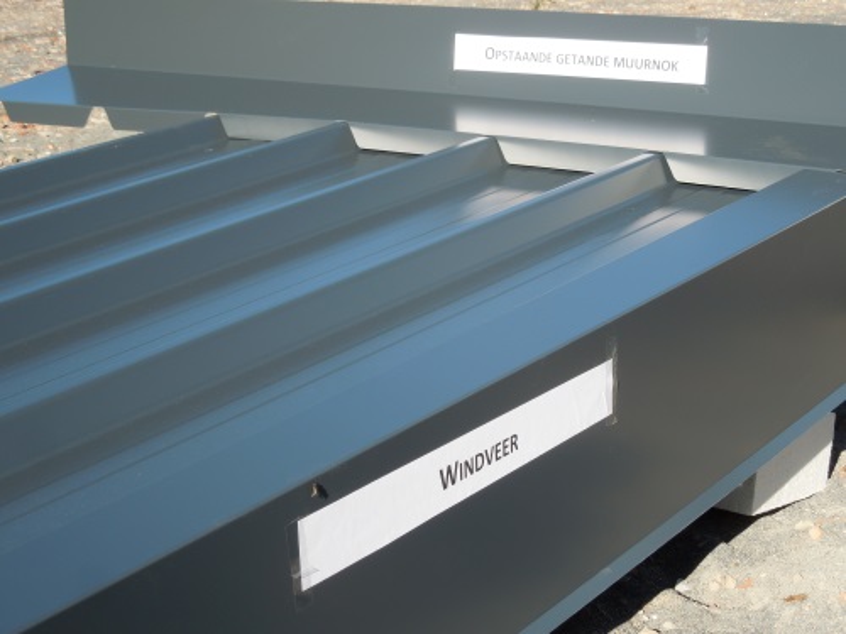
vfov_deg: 21.3
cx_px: 423
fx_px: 1686
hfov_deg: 28.2
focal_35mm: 69
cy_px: 317
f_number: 4.4
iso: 100
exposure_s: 1/400
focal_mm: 12.5
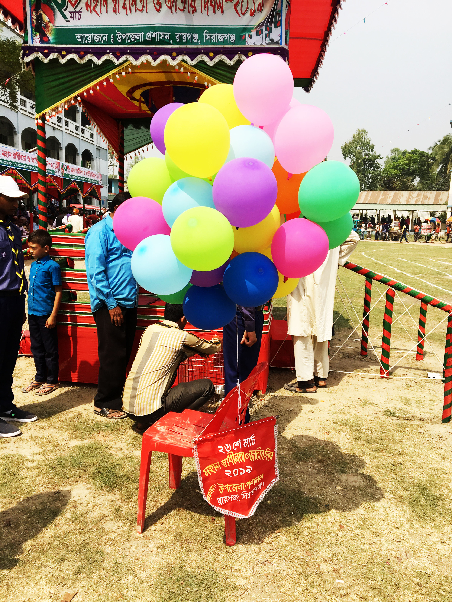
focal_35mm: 29
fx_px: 505
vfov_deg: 61.7
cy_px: 301
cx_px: 226
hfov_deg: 48.2
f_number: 2.2
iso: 25
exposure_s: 1/1672
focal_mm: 4.15
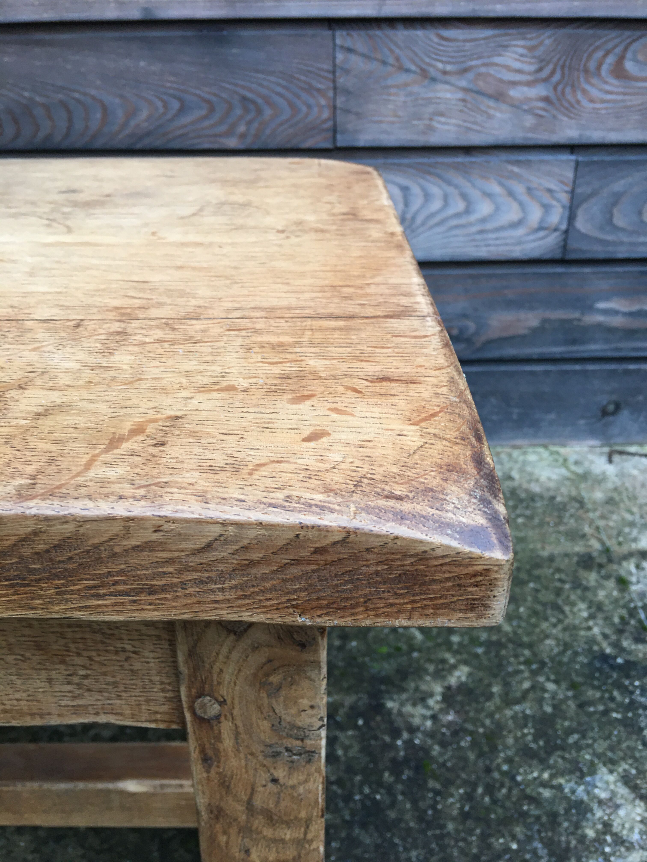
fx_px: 723
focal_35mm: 29
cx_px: 324
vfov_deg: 61.7
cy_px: 431
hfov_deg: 48.2
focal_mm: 4.15
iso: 40
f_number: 2.2
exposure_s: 1/17
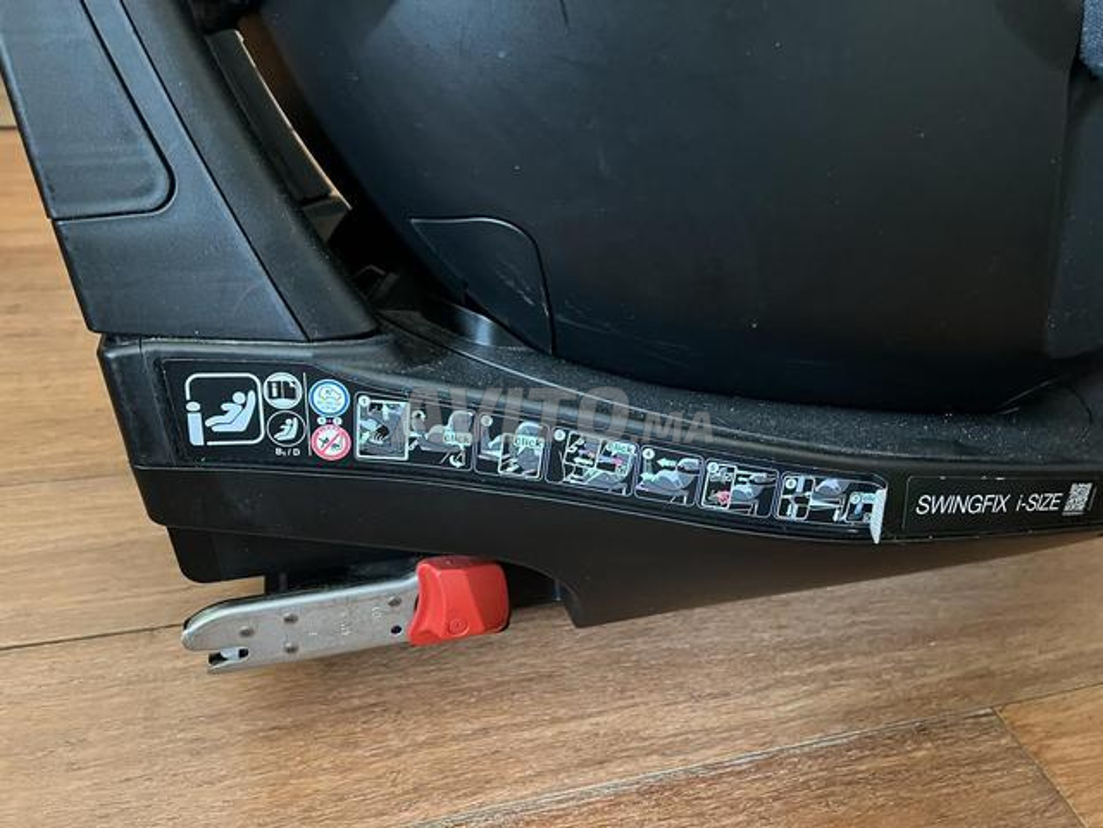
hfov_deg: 67.3
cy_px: 414
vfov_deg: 53.1
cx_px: 552
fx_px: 828
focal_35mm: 26
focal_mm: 5.7
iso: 640
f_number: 1.5
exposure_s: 1/30
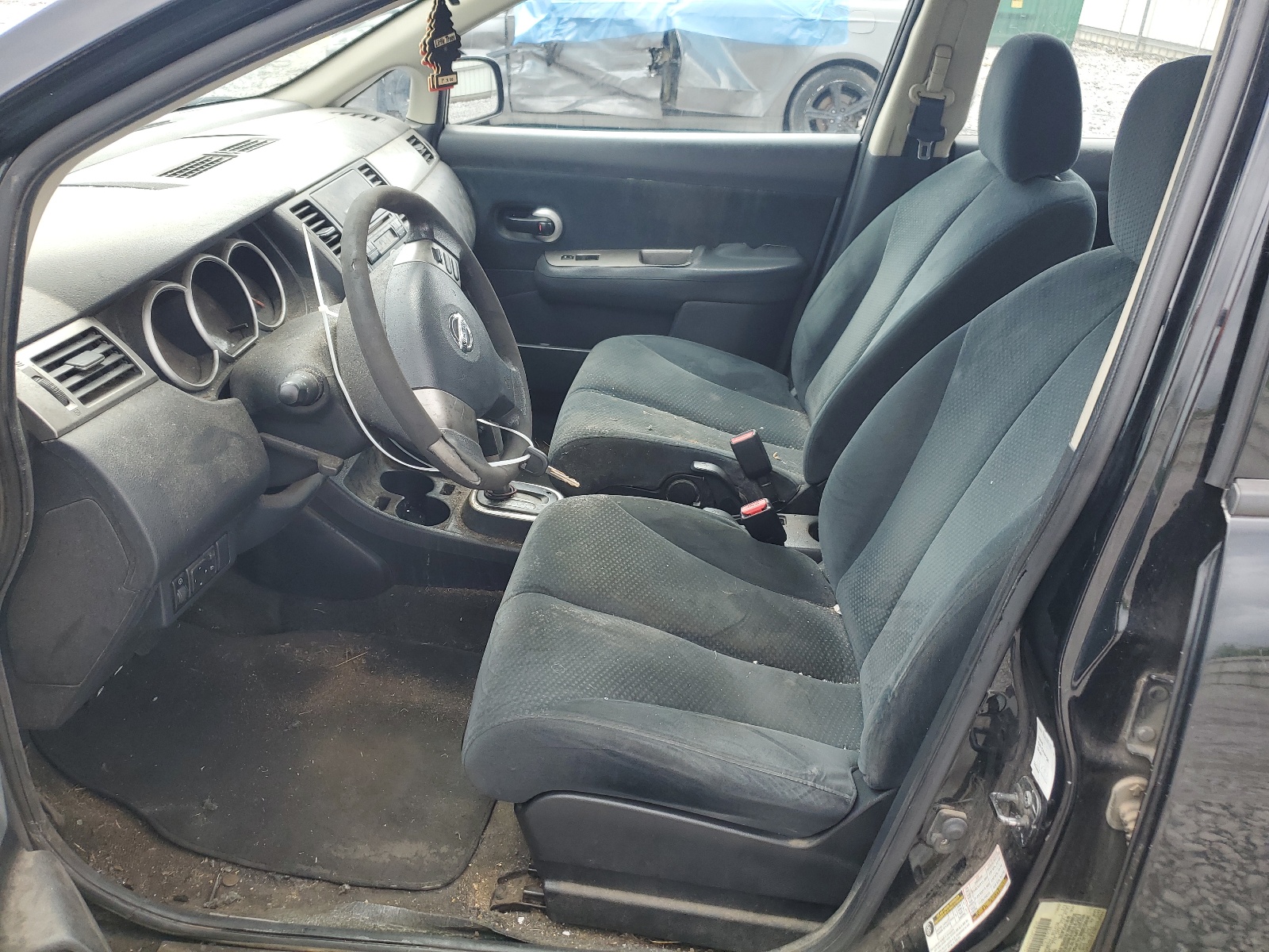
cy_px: 476
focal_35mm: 26
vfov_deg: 53.1
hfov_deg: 67.3
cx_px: 634
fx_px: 953
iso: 50
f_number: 1.5
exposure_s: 1/400
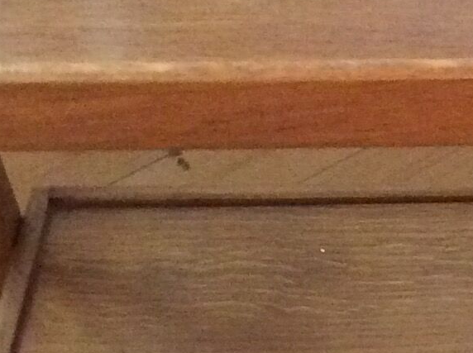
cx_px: 604
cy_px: 382
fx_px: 1978
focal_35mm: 145
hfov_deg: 13.2
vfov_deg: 10.1
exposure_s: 1/17
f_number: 2.4
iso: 400
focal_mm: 3.3
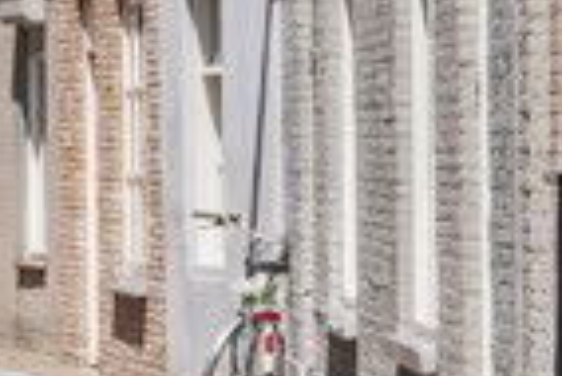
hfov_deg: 5.2
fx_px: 6169
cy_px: 113
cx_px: -325
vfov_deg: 3.5
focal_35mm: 395
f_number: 7.1
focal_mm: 75
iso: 100
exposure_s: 1/160
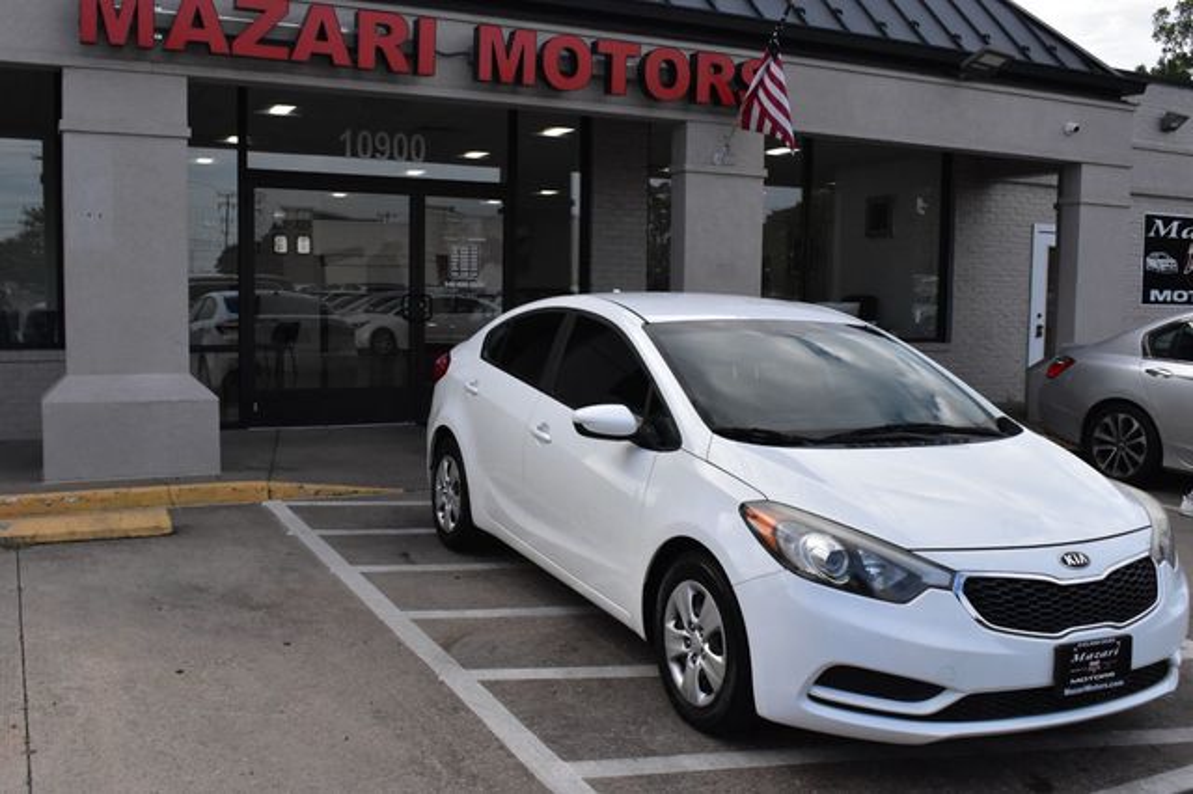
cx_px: 596
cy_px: 397
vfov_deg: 38.3
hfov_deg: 55.1
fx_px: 1143
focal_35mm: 34
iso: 2500
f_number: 13
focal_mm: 23
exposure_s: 1/1250
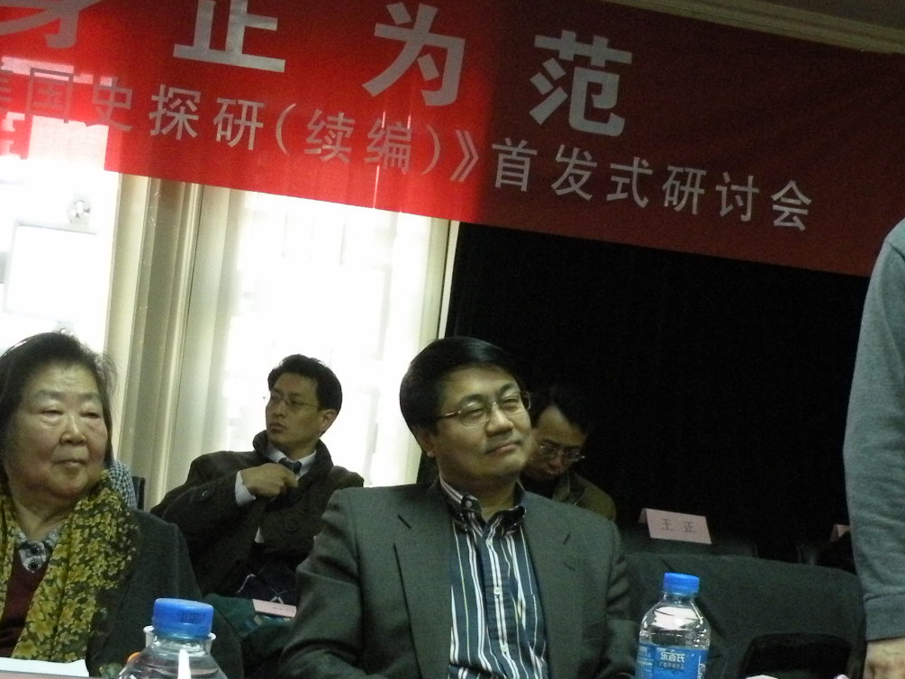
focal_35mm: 55
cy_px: 420
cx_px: 419
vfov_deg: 26.5
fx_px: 1438
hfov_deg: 34.9
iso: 400
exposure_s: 1/56.5
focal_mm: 4.7
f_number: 2.8
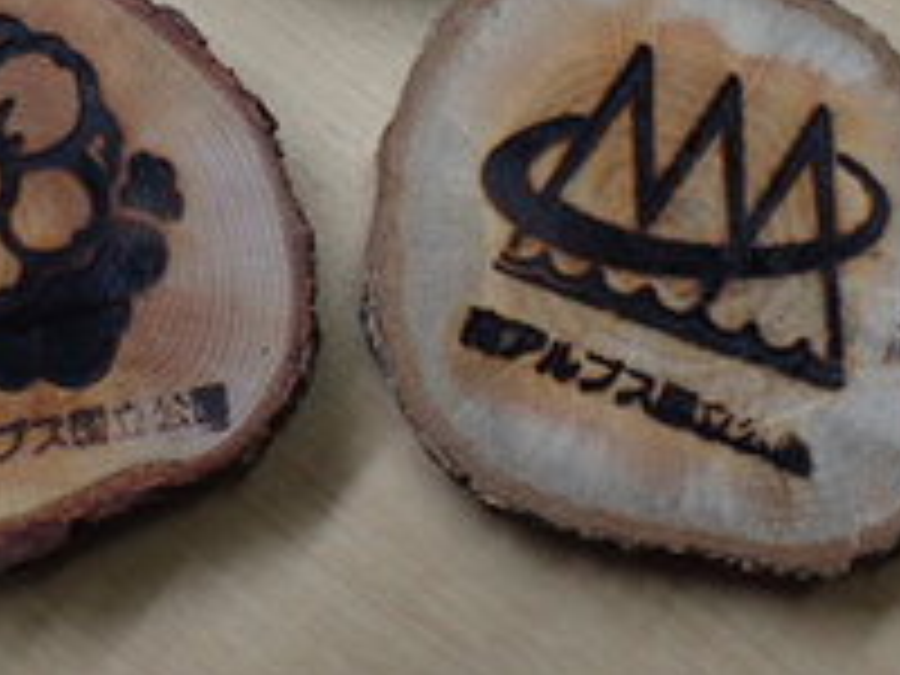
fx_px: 1560
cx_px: 207
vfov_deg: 23.4
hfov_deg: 31.5
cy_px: 9
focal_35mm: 60
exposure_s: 1/125
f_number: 2.3
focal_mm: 5.5
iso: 125
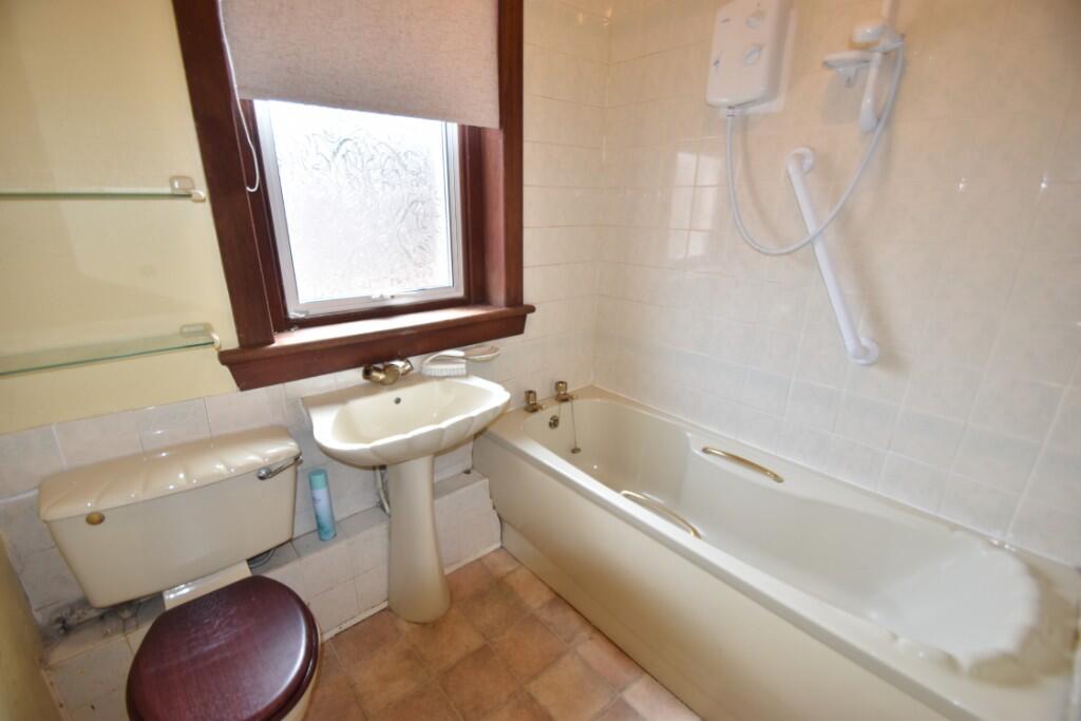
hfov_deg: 100.4
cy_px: 360
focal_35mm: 15
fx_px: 450
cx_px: 540
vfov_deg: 77.3
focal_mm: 10
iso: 320
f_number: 4.5
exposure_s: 1/60
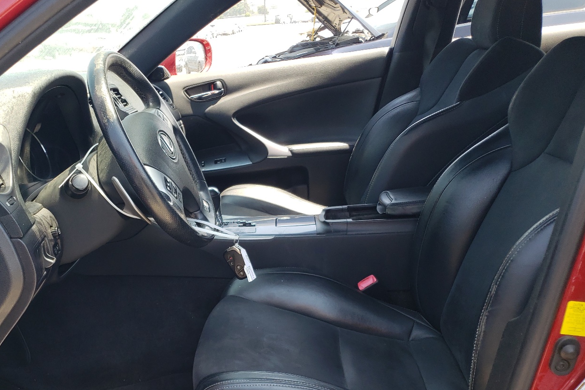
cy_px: 261
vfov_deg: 37.4
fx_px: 569
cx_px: 217
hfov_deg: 53.8
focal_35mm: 35
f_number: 1.5
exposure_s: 1/333
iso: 50
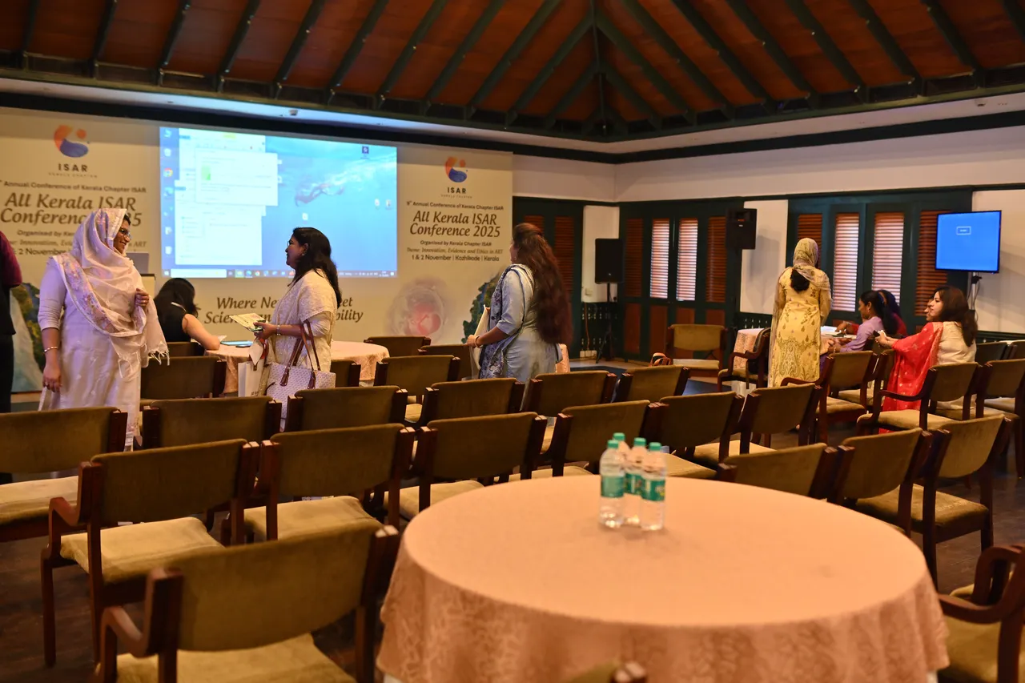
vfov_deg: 37.8
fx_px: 996
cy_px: 342
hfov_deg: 54.4
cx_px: 512
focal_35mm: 35
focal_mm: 35
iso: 800
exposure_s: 1/100
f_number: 2
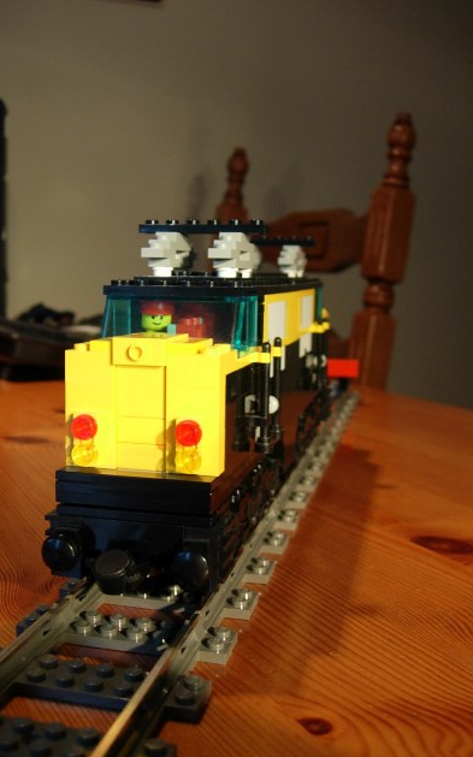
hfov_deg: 31.2
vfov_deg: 48.2
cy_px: 383
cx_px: 224
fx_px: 846
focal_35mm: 41
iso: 64
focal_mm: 7.8
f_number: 2.8
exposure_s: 1/15.5
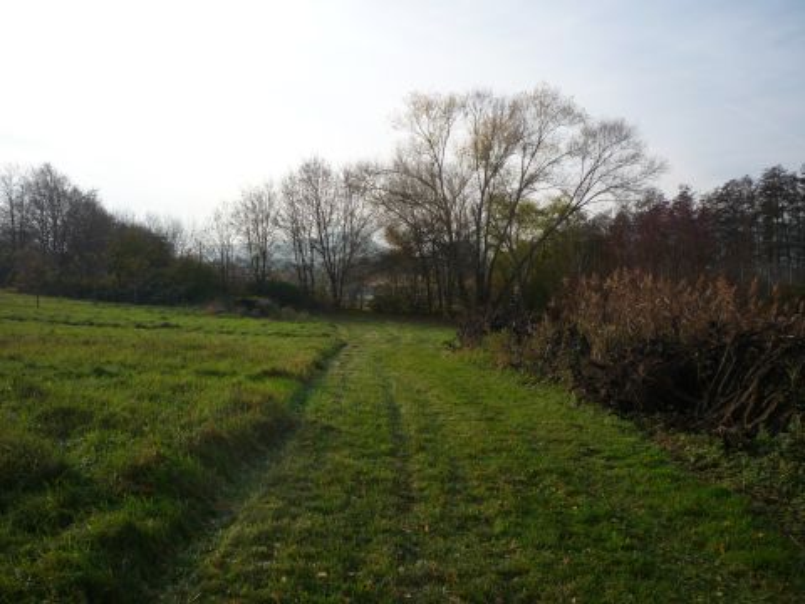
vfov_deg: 44.2
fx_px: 744
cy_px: 302
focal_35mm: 32
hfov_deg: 56.8
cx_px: 402
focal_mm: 5.2
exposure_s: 1/400
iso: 100
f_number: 4
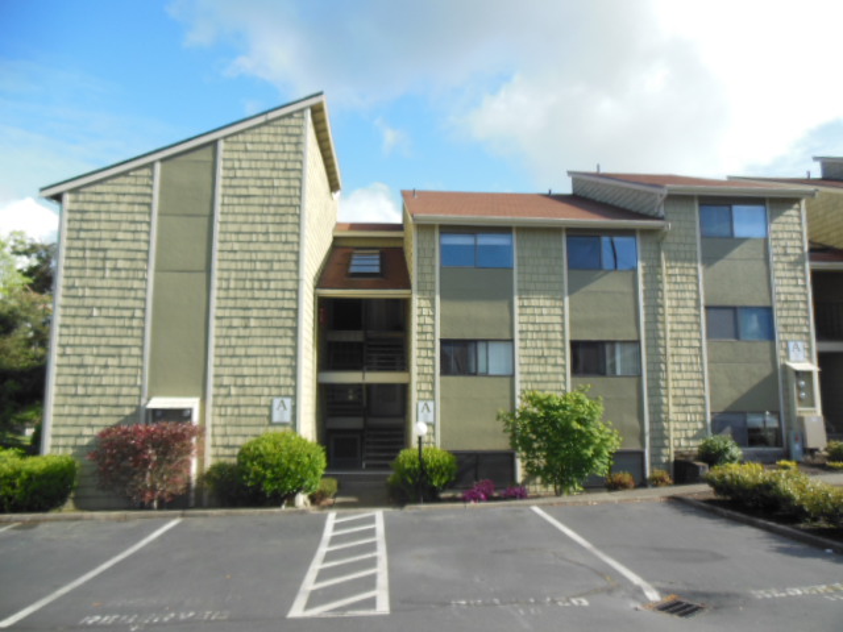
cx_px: 422
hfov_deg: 69.4
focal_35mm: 25
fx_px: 609
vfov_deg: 54.9
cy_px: 316
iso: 125
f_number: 3.2
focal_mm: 4.5
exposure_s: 1/800
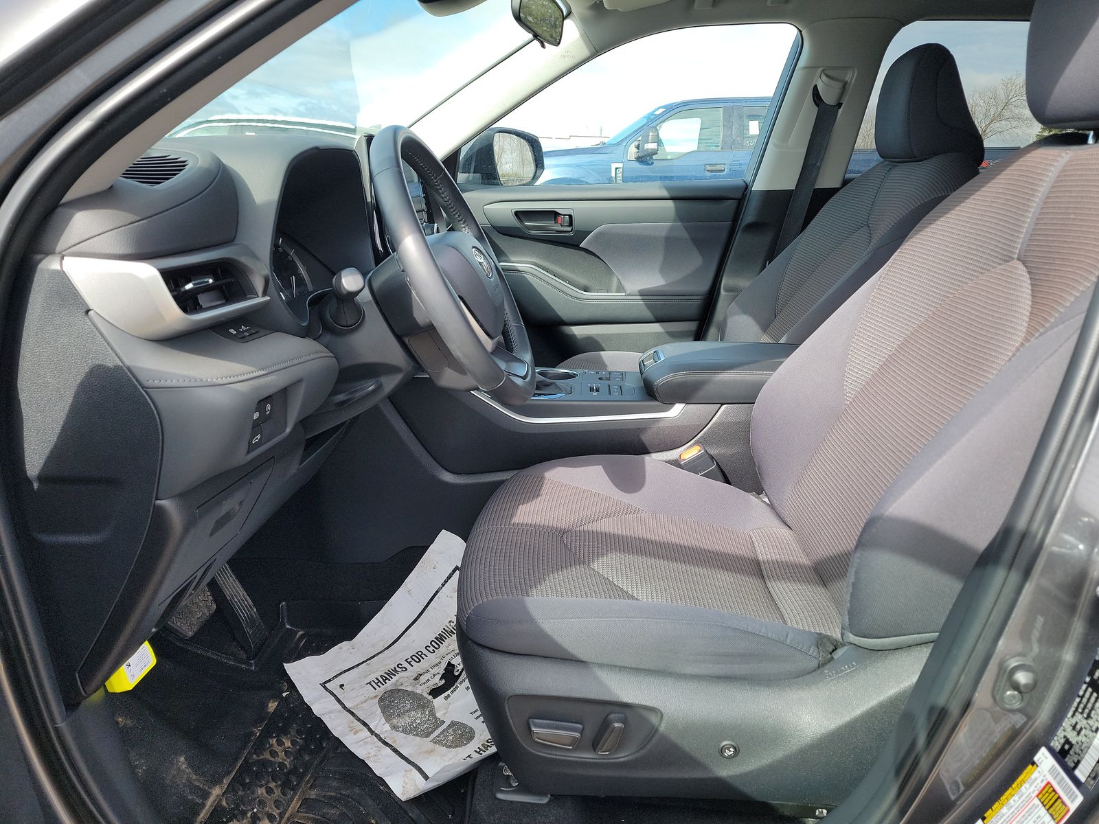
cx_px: 550
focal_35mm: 24
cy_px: 412
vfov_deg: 56.8
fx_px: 762
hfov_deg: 71.6
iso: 50
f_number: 1.8
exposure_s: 1/170
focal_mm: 6.7
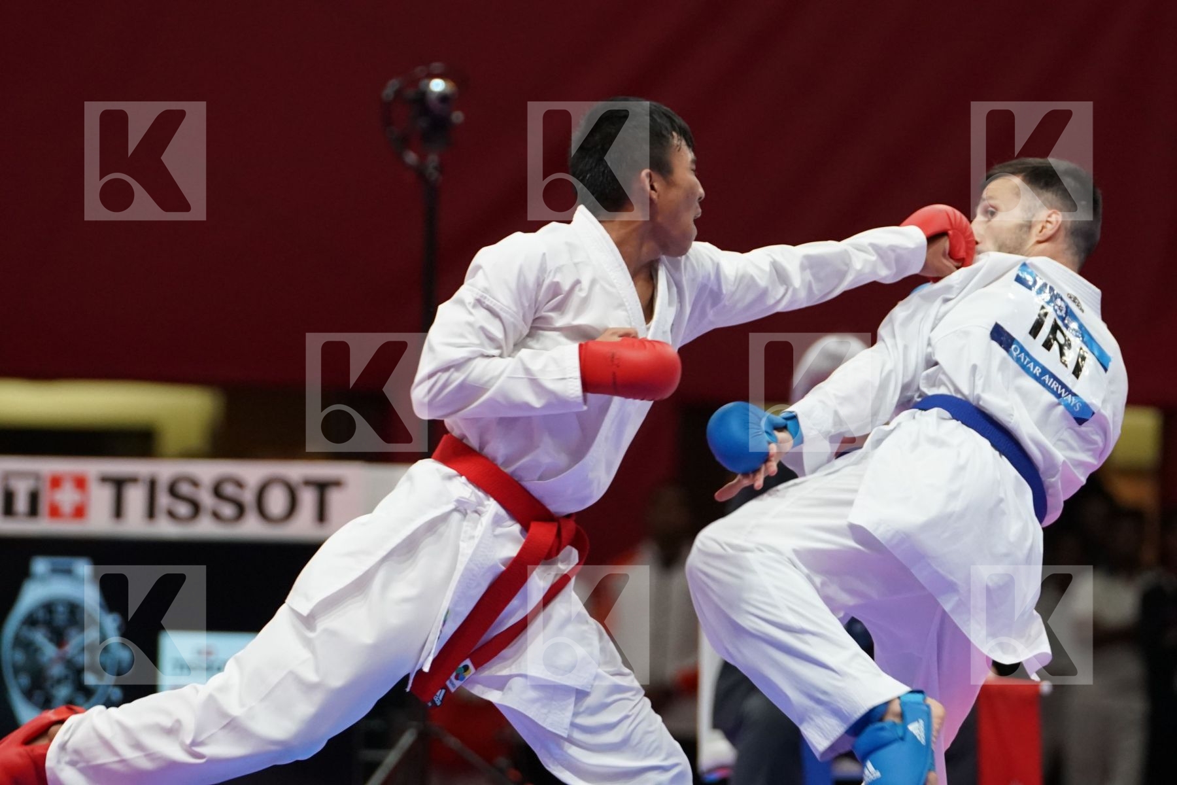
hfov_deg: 6.7
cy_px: 392
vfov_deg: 4.4
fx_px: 10102
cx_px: 588
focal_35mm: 309
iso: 4000
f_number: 4
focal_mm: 206
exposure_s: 1/1000
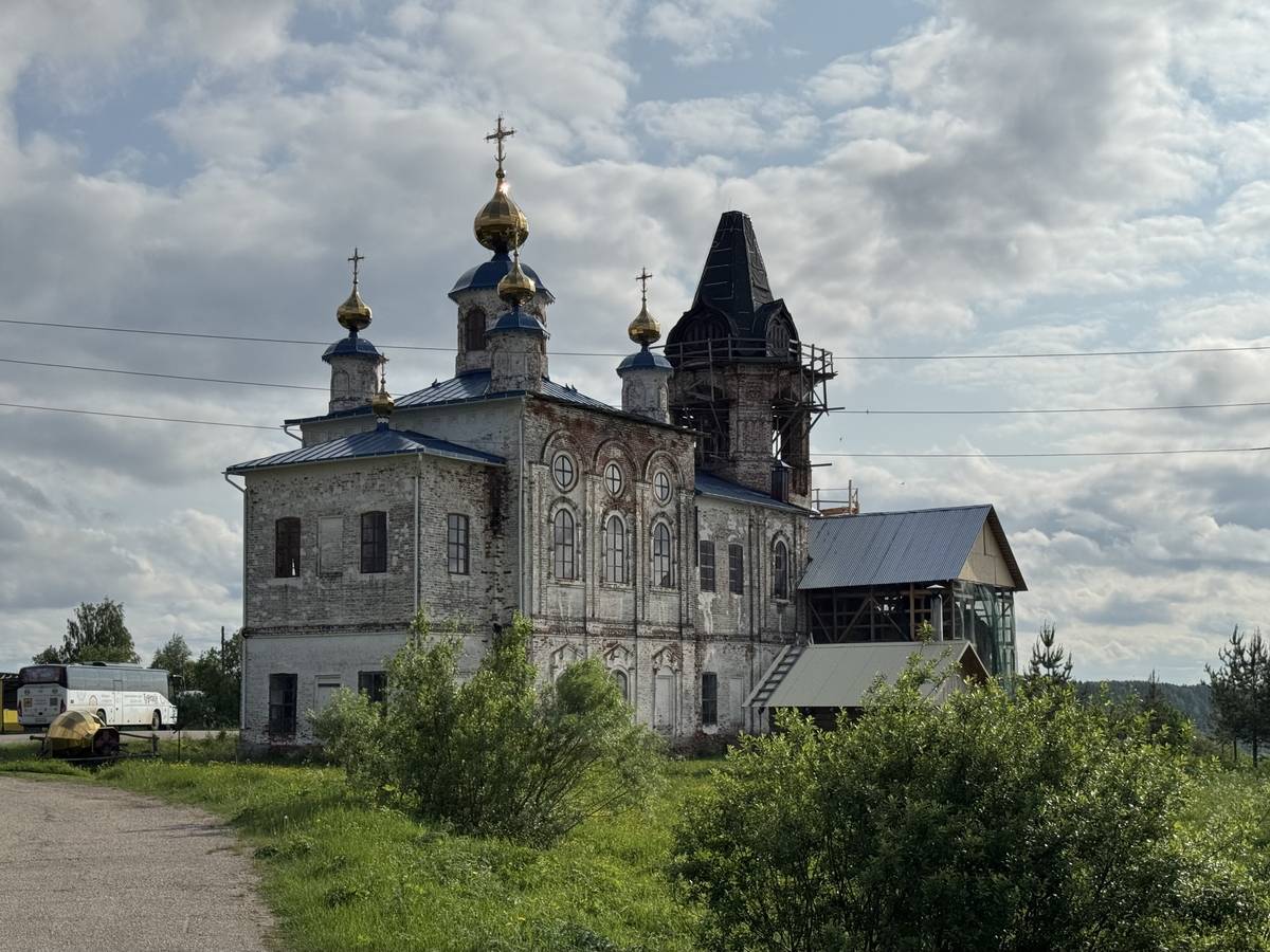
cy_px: 476
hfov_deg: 39.7
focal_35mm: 48
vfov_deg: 30.3
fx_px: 1761
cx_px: 635
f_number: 1.78
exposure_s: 1/15385
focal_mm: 6.76
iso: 80
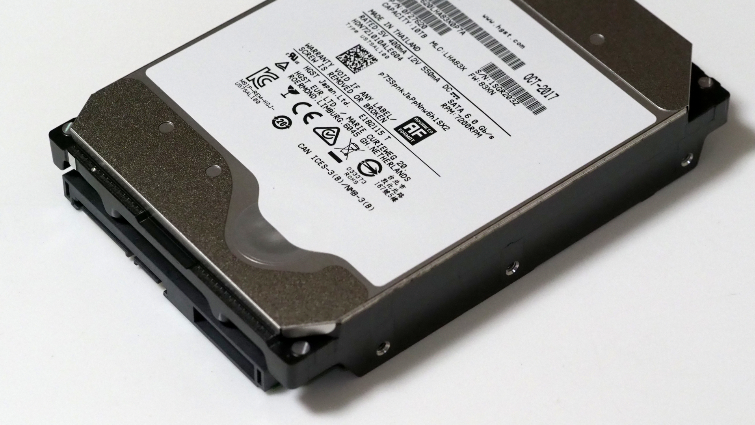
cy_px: 147
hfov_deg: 16.4
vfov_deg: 9.3
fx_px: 2623
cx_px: 377
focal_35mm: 131
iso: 3200
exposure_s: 1/125
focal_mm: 60
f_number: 5.6
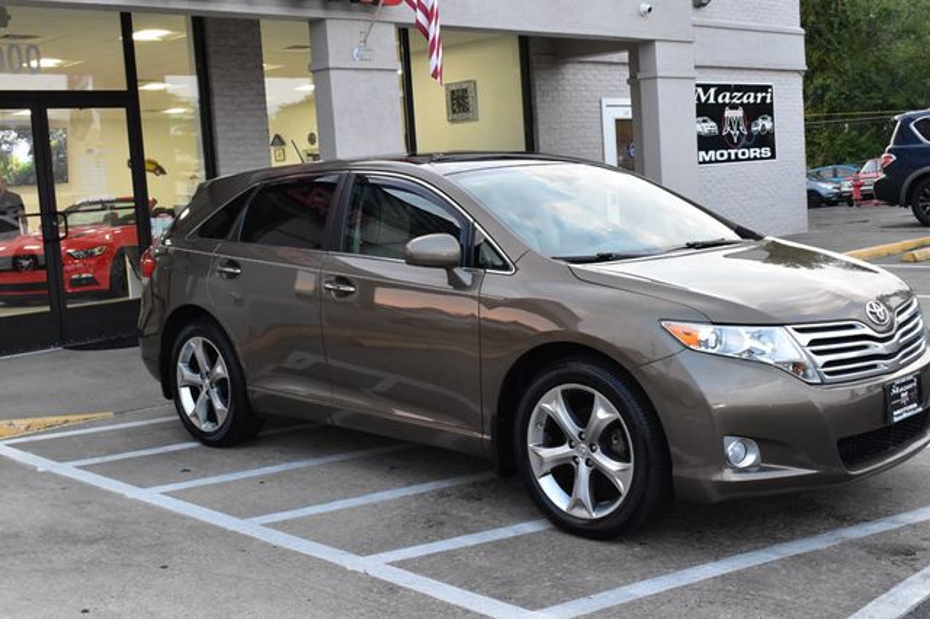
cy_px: 310
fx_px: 1162
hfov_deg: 43.6
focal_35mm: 45
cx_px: 465
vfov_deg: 29.8
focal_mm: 30
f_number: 9
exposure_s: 1/125
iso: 2500
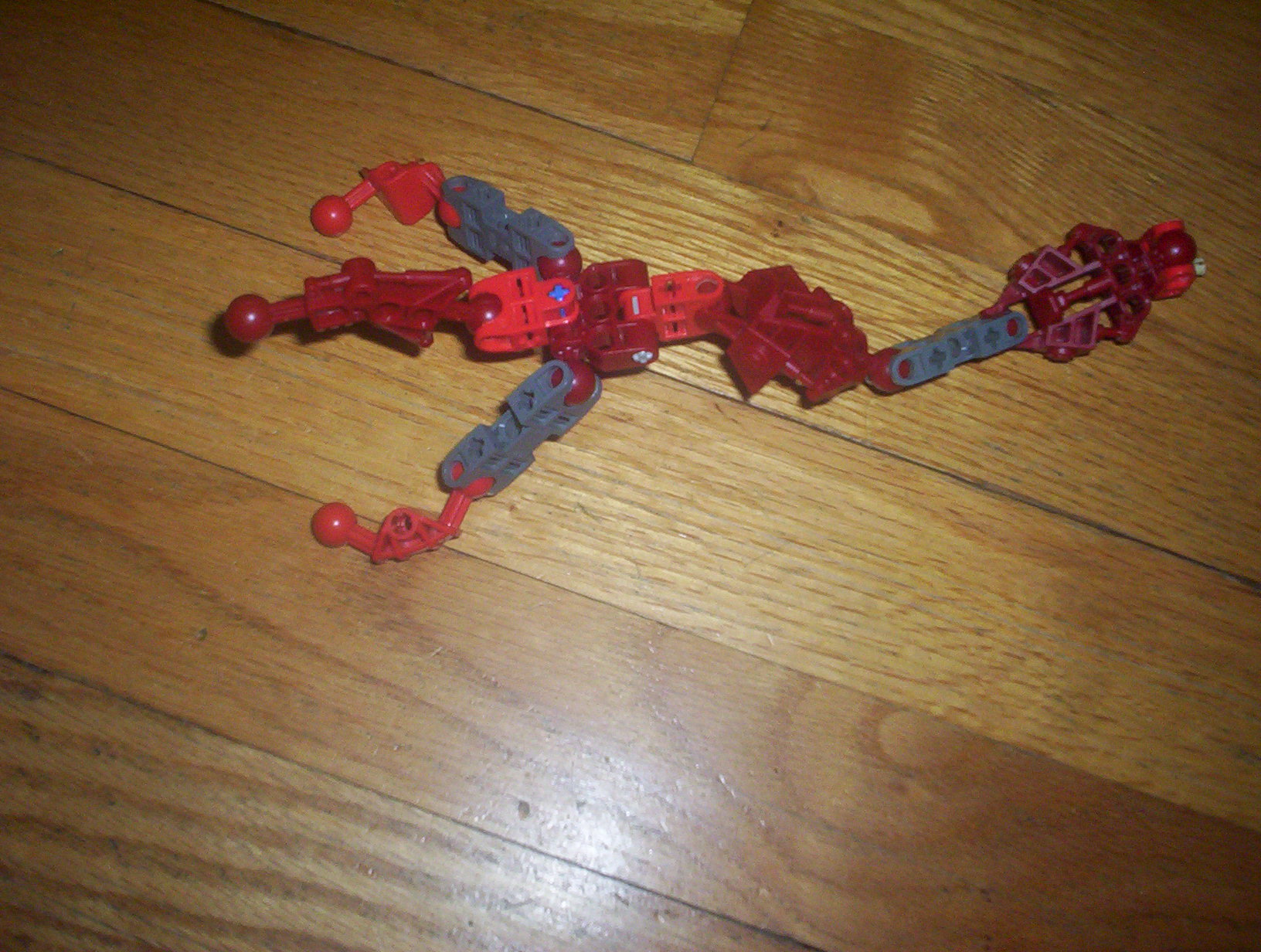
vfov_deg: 37.9
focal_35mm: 38
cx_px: 630
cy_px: 476
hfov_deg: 48.9
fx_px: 1388
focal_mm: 4.99
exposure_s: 1/60
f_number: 4.5
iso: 140
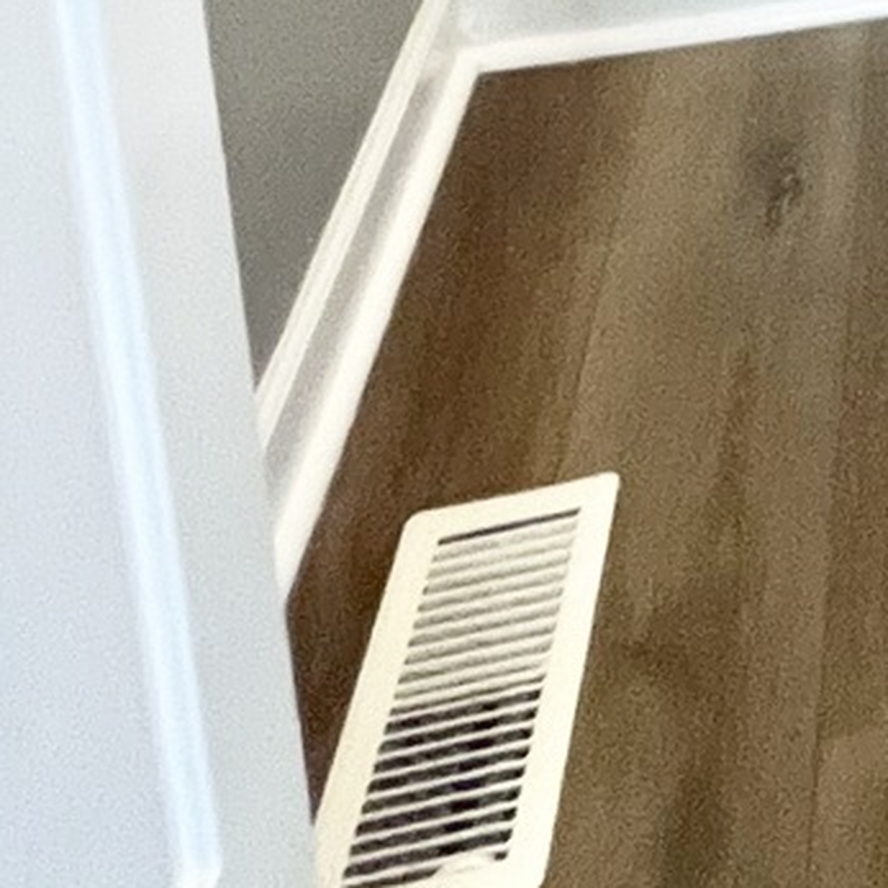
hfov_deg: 20.6
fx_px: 1945
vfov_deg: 17.6
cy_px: -916
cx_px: 1445
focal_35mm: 67
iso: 400
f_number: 1.8
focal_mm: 1.57
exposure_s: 1/60
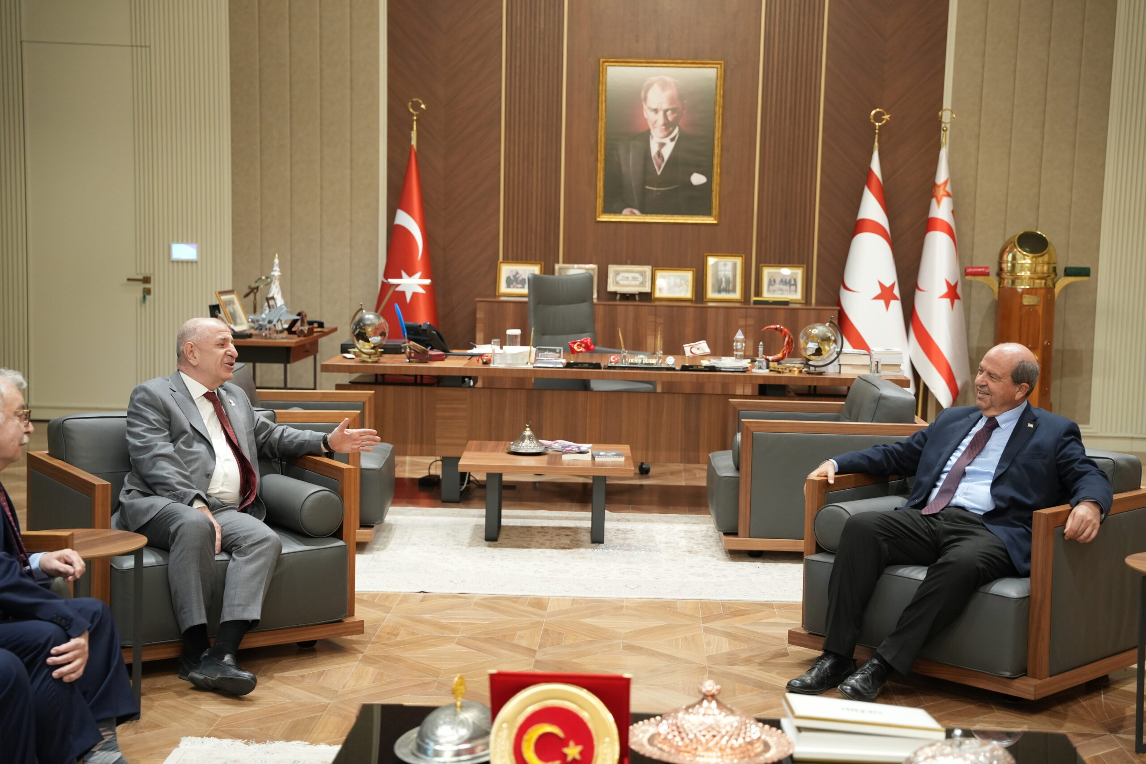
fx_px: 1789
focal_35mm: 56
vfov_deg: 24.1
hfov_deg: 35.5
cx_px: 573
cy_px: 382
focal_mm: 56.2
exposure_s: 1/160
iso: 2000
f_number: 2.8
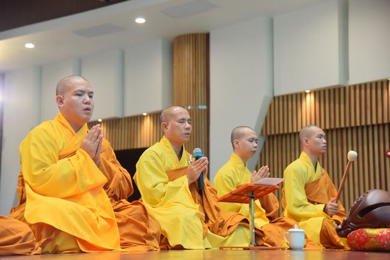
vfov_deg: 19.4
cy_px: 130
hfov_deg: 28.9
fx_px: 758
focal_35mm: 70
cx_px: 195
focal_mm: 70
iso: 1250
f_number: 5
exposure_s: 1/125
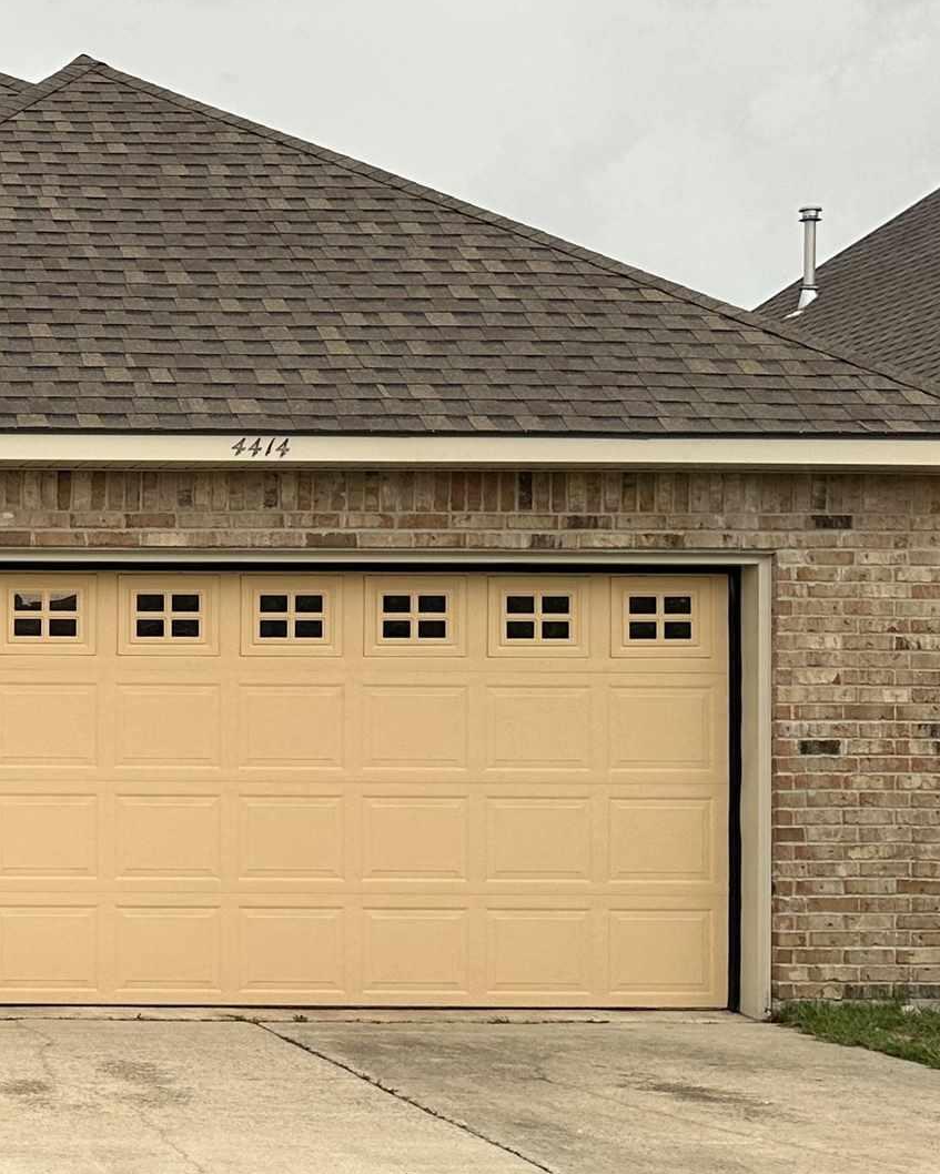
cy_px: 749
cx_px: -338
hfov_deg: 20.3
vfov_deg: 27.8
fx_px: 2364
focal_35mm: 68
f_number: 1.78
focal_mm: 6.86
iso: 64
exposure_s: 1/237
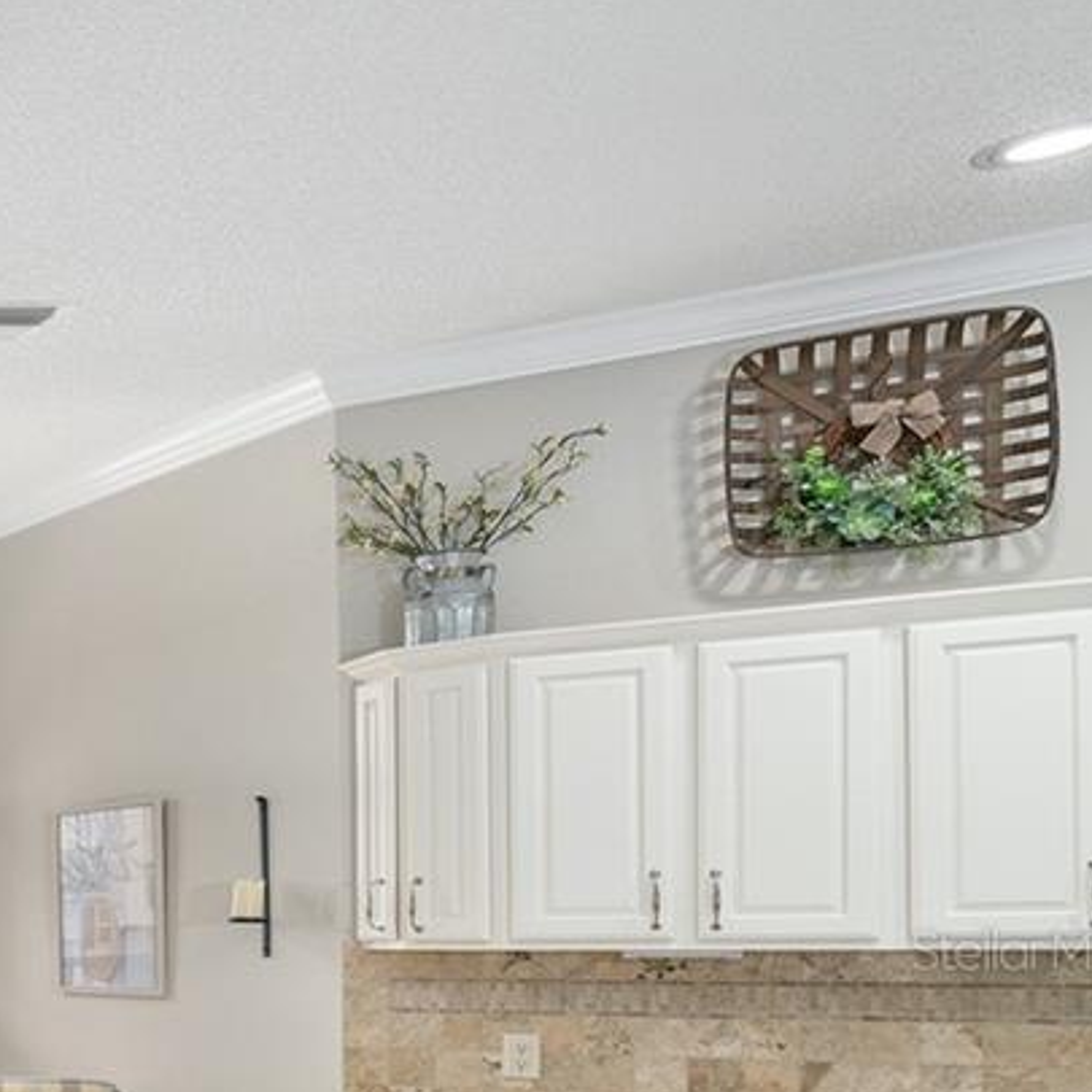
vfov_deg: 34.4
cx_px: -1006
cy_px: 949
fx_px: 1677
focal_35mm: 47
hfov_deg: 20.4
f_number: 8
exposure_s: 1/25
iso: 500
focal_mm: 14
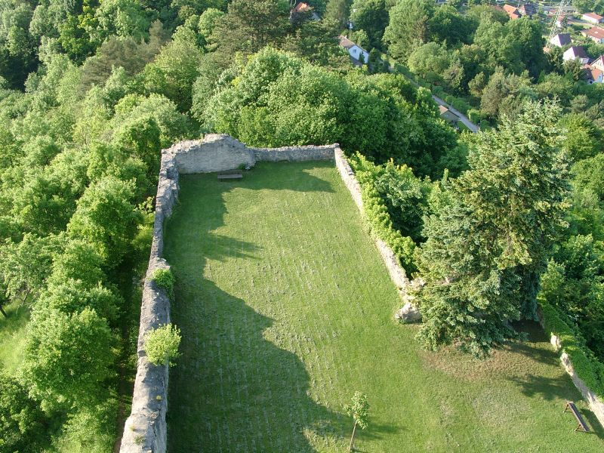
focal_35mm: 34
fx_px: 593
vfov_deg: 41.8
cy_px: 226
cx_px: 302
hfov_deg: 54.0
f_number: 4
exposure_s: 1/120
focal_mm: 7.13
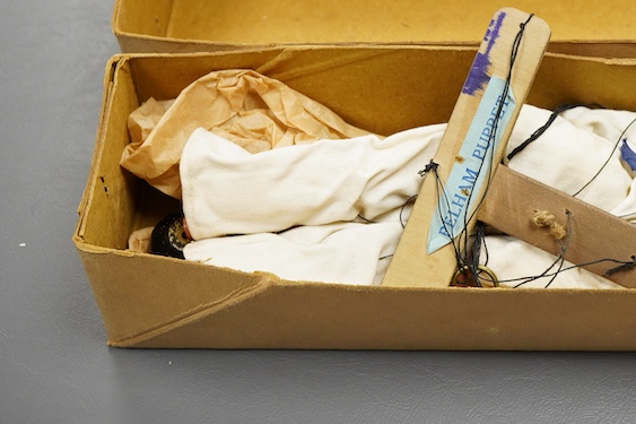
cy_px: 88
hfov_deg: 27.7
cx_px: 468
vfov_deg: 18.7
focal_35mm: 72
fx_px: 1272
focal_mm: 30
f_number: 8
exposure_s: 1/125
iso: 1250
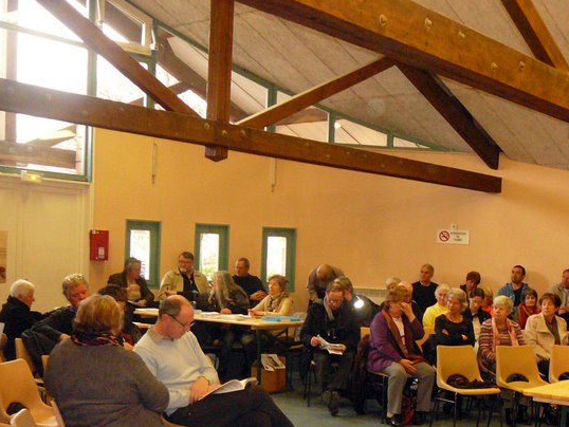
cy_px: 311
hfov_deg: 36.5
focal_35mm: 52
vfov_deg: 27.7
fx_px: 855
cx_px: 374
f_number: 2.8
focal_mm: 5.2
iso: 400
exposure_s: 1/30
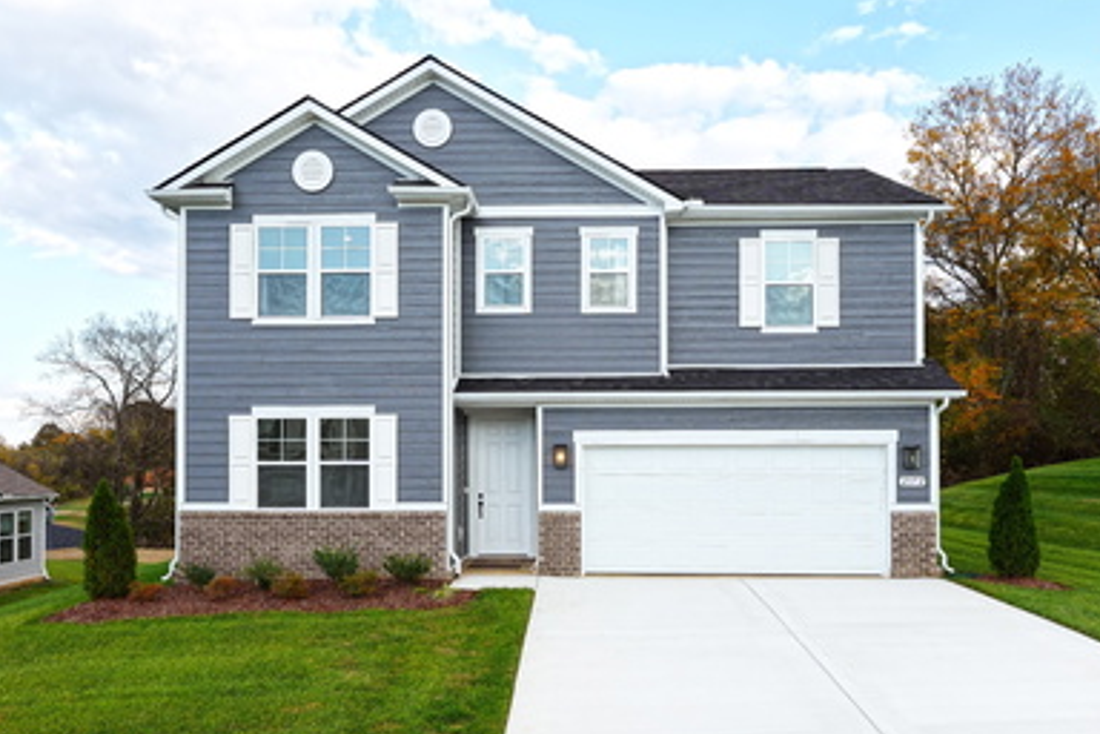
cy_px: 377
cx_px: 559
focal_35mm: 25
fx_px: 764
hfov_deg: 71.5
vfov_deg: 51.3
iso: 400
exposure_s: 1/200
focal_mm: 24
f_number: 9
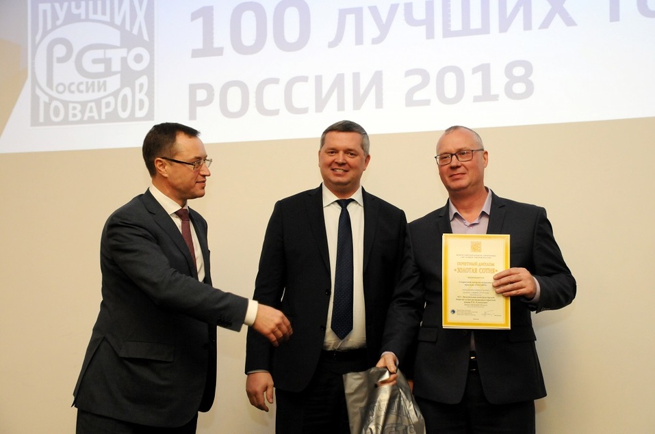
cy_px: 217
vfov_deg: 28.0
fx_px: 872
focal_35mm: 48
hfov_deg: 41.2
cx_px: 328
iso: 1600
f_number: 4
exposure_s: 1/100
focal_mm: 32
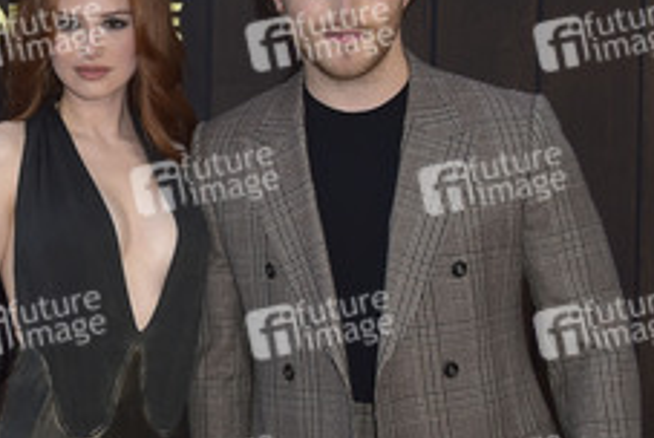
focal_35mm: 95
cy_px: 254
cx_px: 242
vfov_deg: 14.4
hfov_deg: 21.4
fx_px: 1728
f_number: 6.3
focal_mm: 48
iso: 400
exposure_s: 1/250
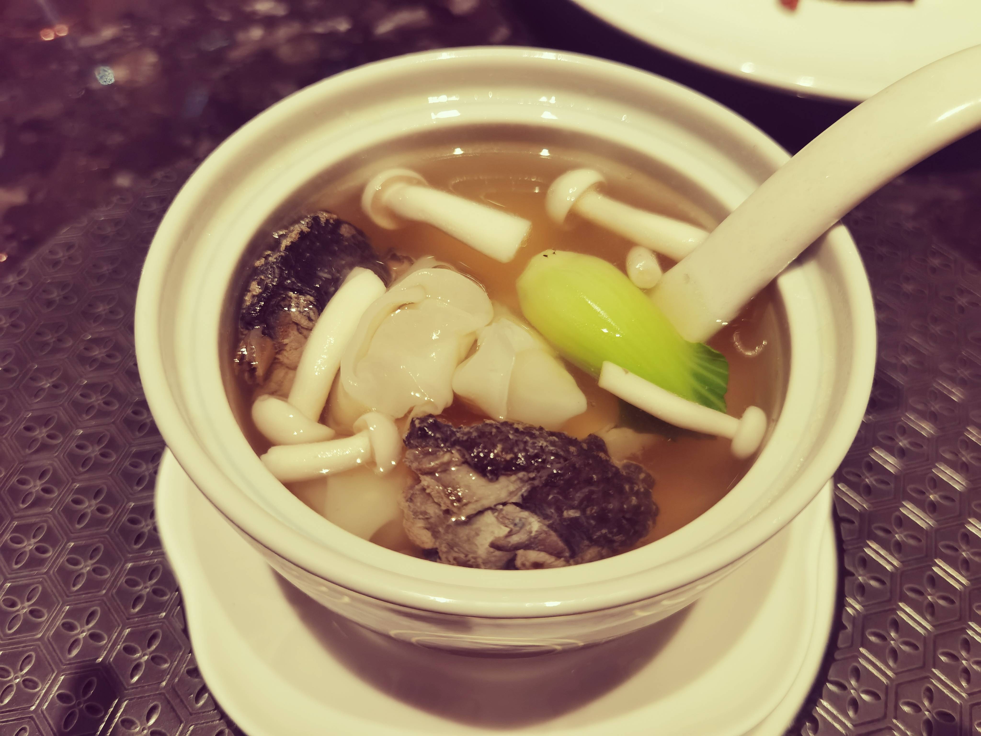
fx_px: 765
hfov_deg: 65.3
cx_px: 490
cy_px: 368
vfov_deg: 51.4
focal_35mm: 27
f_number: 1.9
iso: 400
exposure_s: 1/33.3
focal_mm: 6.71
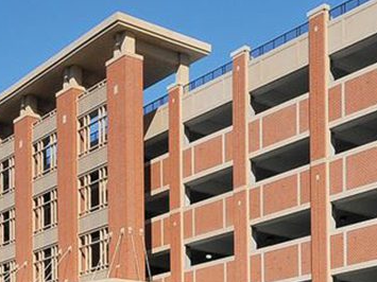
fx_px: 1013
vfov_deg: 15.9
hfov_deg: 20.6
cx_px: 346
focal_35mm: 93
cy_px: 124
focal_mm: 4.12
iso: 50
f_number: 2.4
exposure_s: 1/1595
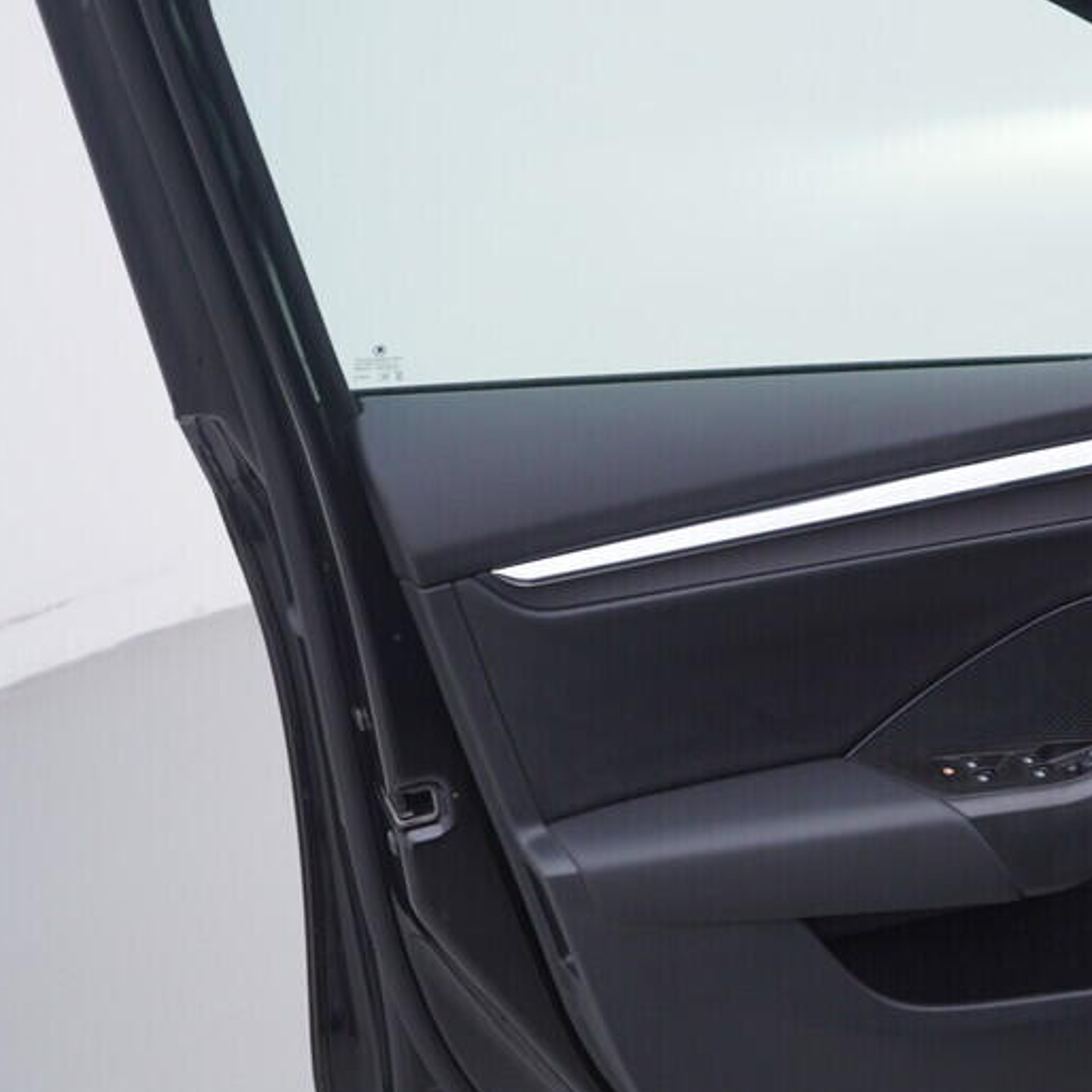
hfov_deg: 27.3
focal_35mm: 61
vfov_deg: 28.2
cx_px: 960
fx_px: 2177
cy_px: 539
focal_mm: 24
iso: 125
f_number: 3.5
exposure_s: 1/60
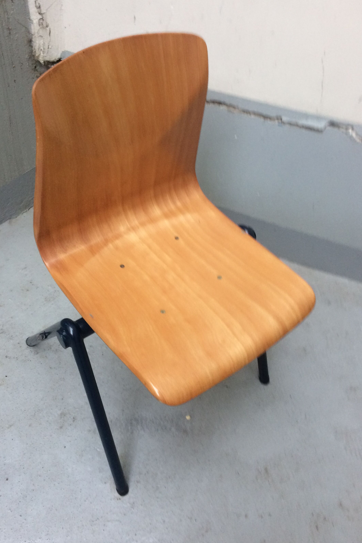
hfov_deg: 42.3
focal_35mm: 31
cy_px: 268
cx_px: 164
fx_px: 468
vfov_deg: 60.3
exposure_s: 1/33
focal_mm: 4.15
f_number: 2.2
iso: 64
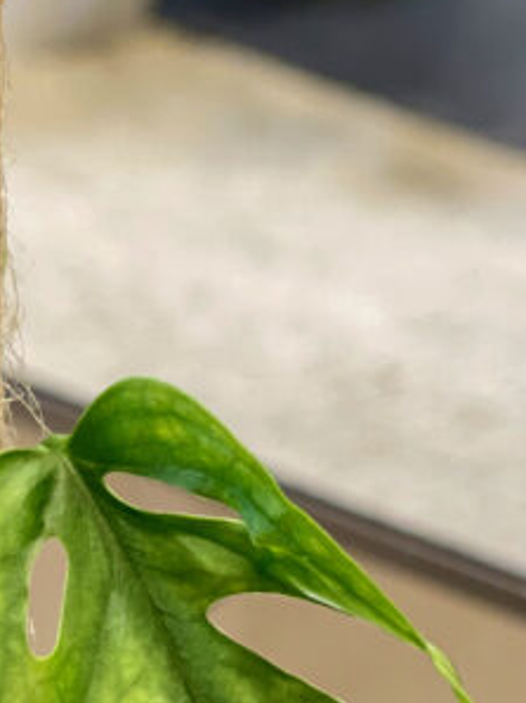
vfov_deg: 8.9
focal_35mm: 220
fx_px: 4464
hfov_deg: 6.7
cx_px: -97
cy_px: 835
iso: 125
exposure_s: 1/40
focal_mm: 7.5
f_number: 2.2
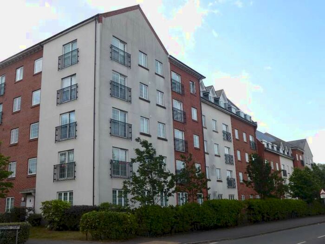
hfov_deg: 51.4
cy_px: 122
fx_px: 338
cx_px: 162
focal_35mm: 36
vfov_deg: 39.7
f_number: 3.6
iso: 100
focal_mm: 6.5
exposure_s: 1/500
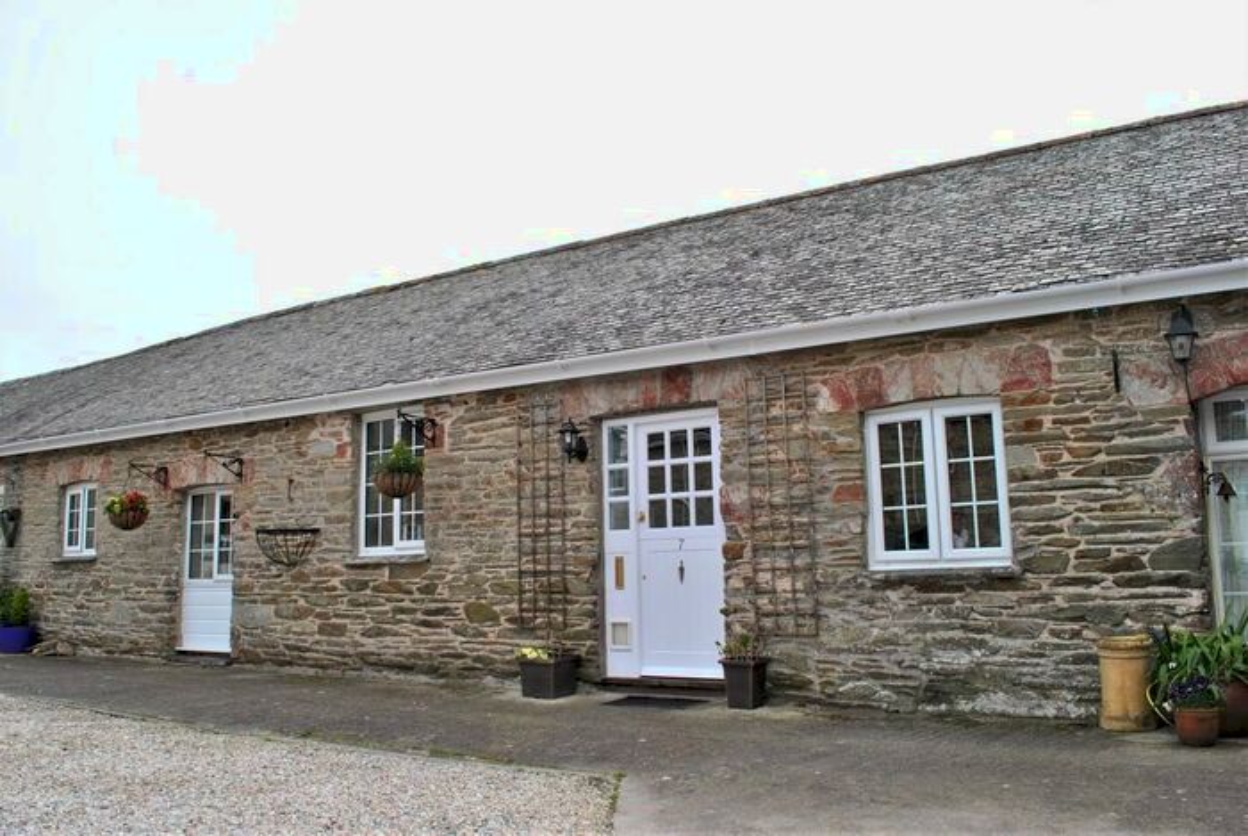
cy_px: 418
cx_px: 624
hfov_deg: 67.3
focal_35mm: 27
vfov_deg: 48.1
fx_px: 937
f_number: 3.5
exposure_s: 1/125
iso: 200
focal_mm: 18
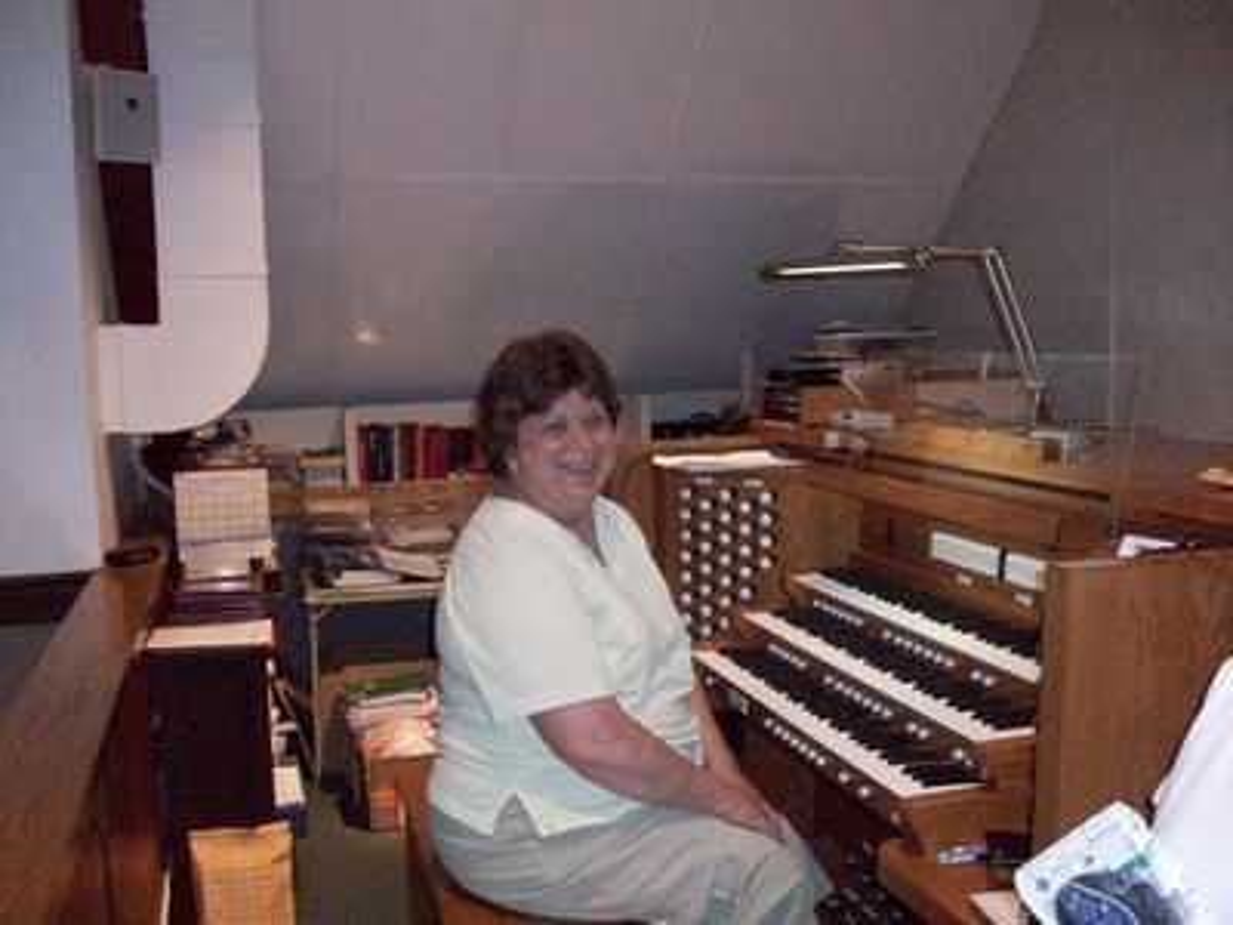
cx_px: 616
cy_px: 462
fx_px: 1211
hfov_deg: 54.0
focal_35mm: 34
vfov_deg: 41.8
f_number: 2.8
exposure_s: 1/128
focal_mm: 5.7
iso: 800
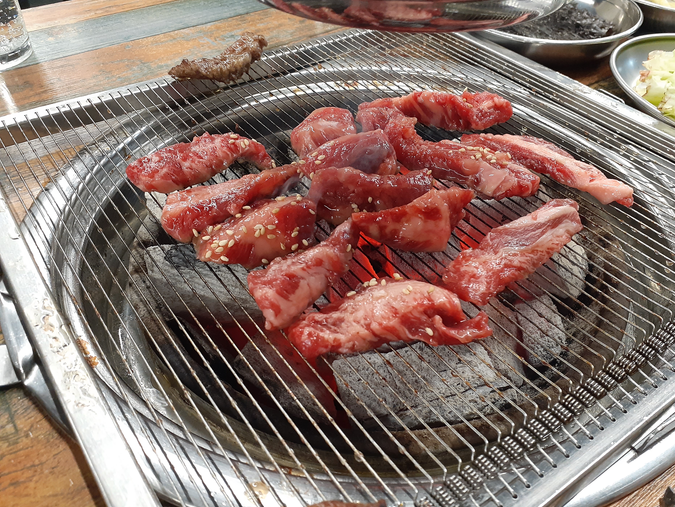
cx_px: 374
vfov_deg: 46.7
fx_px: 585
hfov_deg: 59.8
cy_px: 276
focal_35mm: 30
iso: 250
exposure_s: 1/30
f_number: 1.9
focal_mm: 3.6
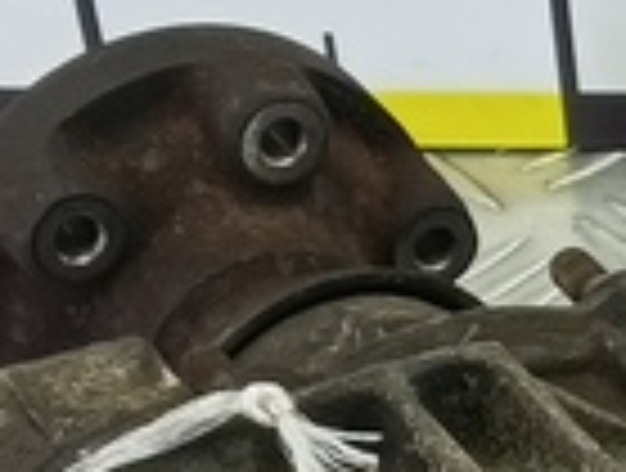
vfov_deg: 8.6
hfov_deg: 11.2
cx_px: 973
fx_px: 3064
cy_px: 706
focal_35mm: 169
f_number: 1.6
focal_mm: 4.11
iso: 145
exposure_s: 1/50
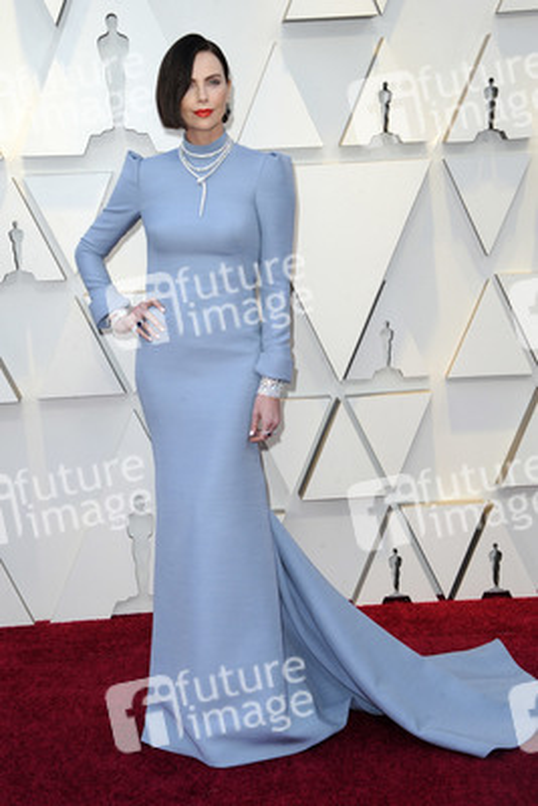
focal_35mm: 58
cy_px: 403
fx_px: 1299
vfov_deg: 34.5
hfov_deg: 23.4
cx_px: 269
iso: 800
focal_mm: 58
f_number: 8
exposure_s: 1/250
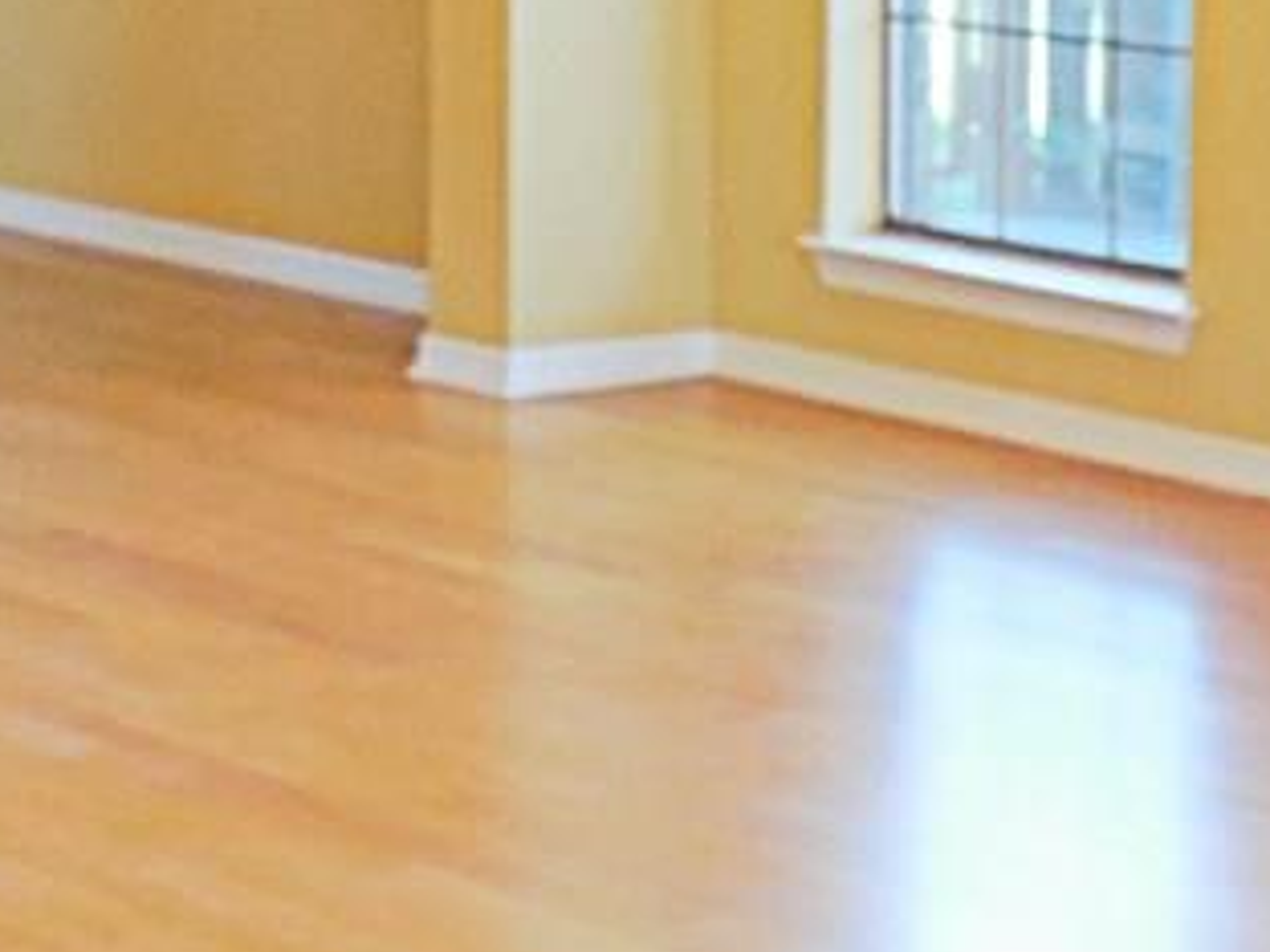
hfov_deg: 15.2
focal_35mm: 128
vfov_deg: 11.4
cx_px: 85
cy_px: -90
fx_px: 4696
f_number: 3.8
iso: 320
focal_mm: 7
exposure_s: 1/30
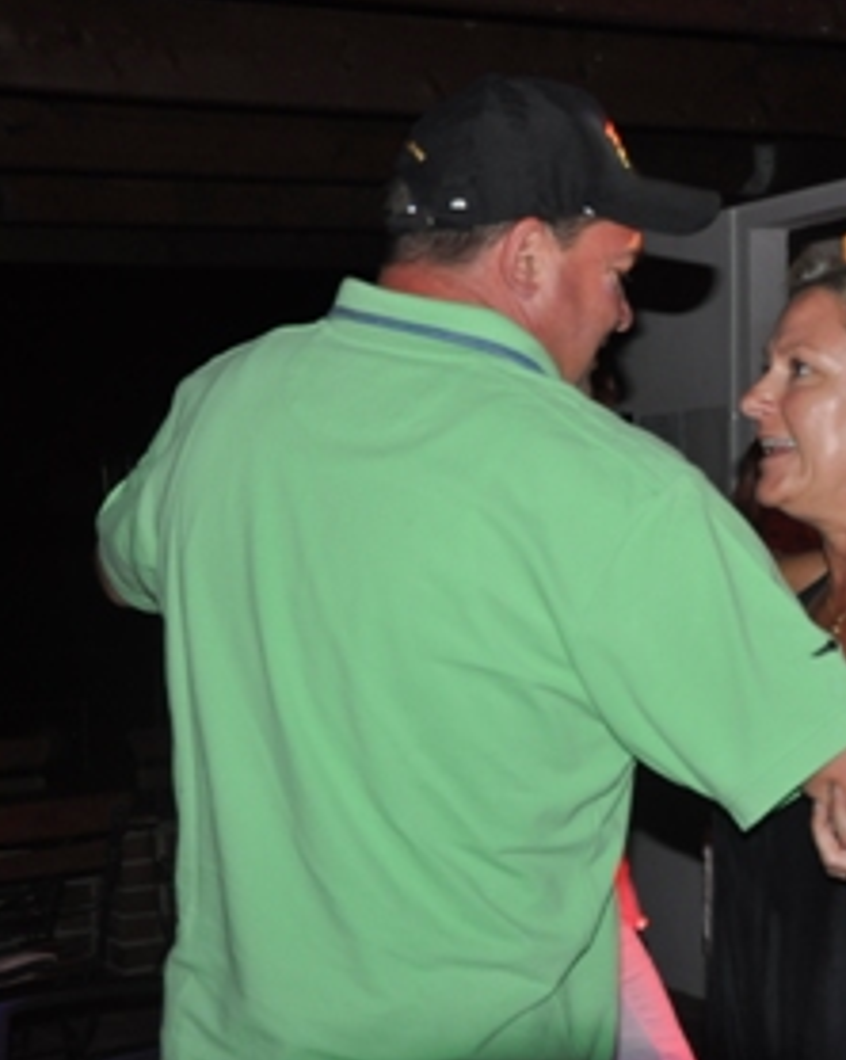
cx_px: 575
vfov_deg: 27.9
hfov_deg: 22.4
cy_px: 519
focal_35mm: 68
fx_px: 2131
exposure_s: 1/60
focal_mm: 30
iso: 800
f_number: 4.2
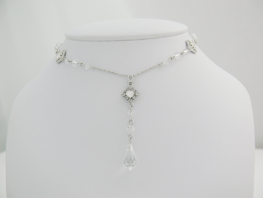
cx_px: 132
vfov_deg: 38.7
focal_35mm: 37
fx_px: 281
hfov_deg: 50.1
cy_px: 99
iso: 200
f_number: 2.8
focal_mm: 7.9
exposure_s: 1/20
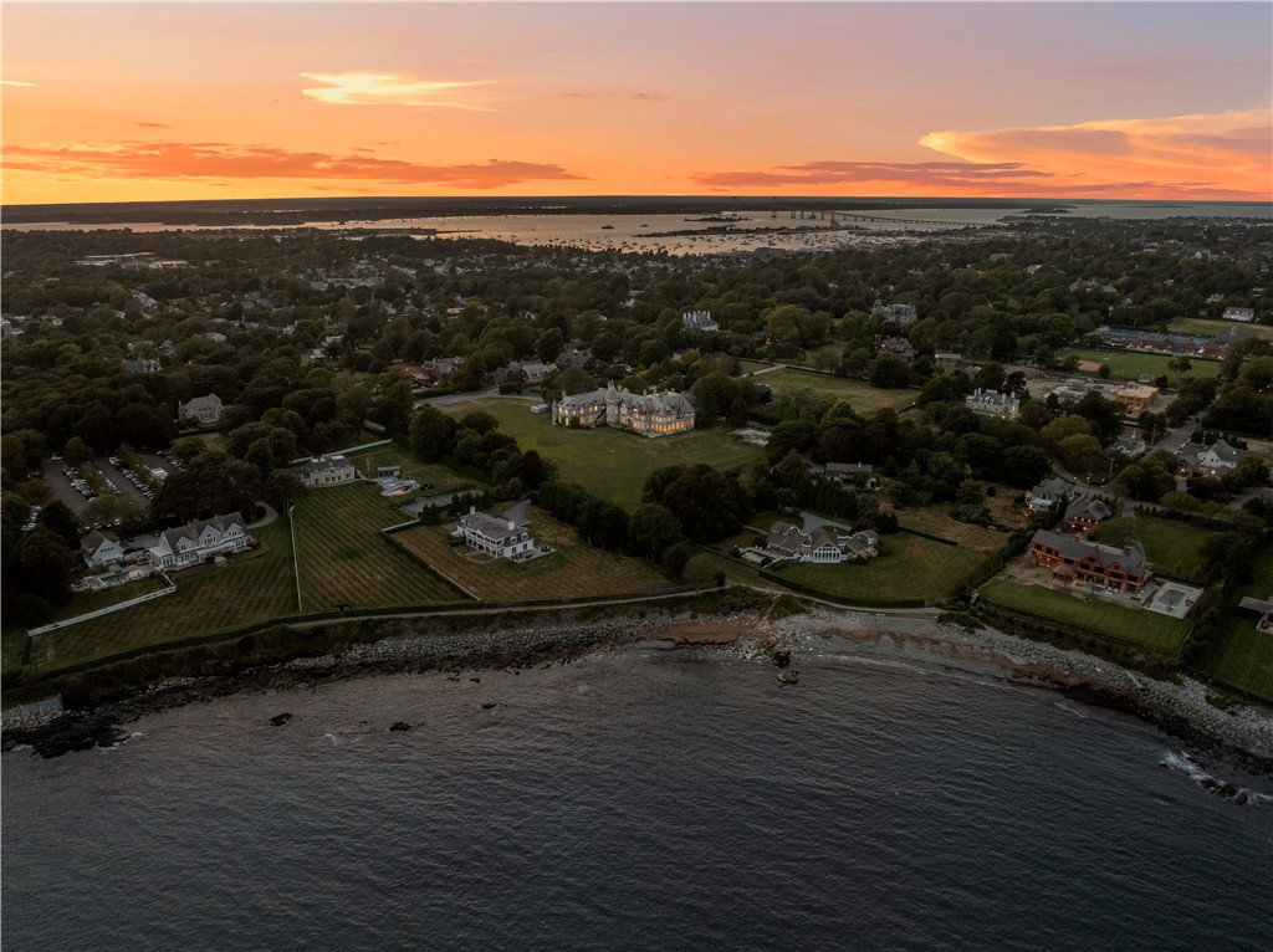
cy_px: 476
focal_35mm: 24
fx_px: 882
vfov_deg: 56.7
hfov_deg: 71.6
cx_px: 636
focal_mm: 12.29
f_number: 2.8
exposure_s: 1/80
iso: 400
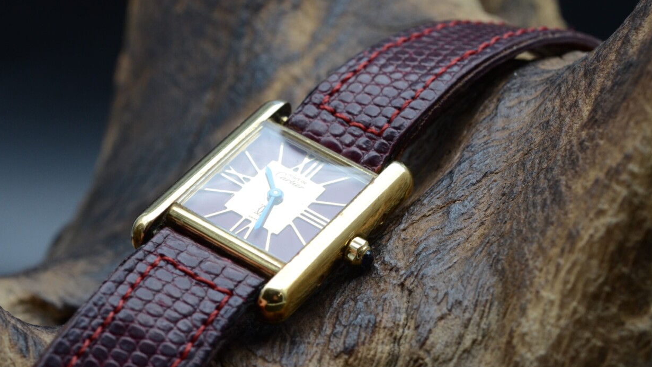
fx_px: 1850
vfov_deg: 11.3
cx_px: 291
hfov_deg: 20.0
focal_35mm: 107
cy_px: 184
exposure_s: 1/40
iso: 500
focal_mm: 60
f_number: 10
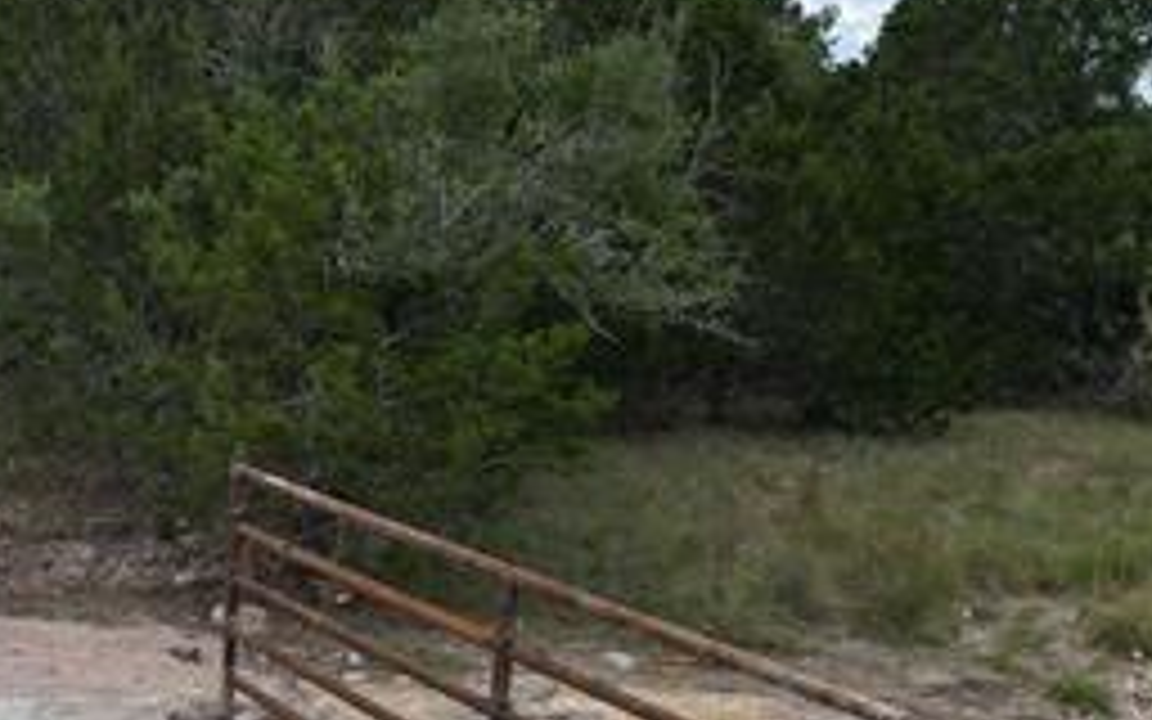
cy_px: 614
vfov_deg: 23.9
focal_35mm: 53
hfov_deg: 34.6
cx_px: -11
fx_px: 1664
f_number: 1.7
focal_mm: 6.72
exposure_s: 1/50
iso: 110
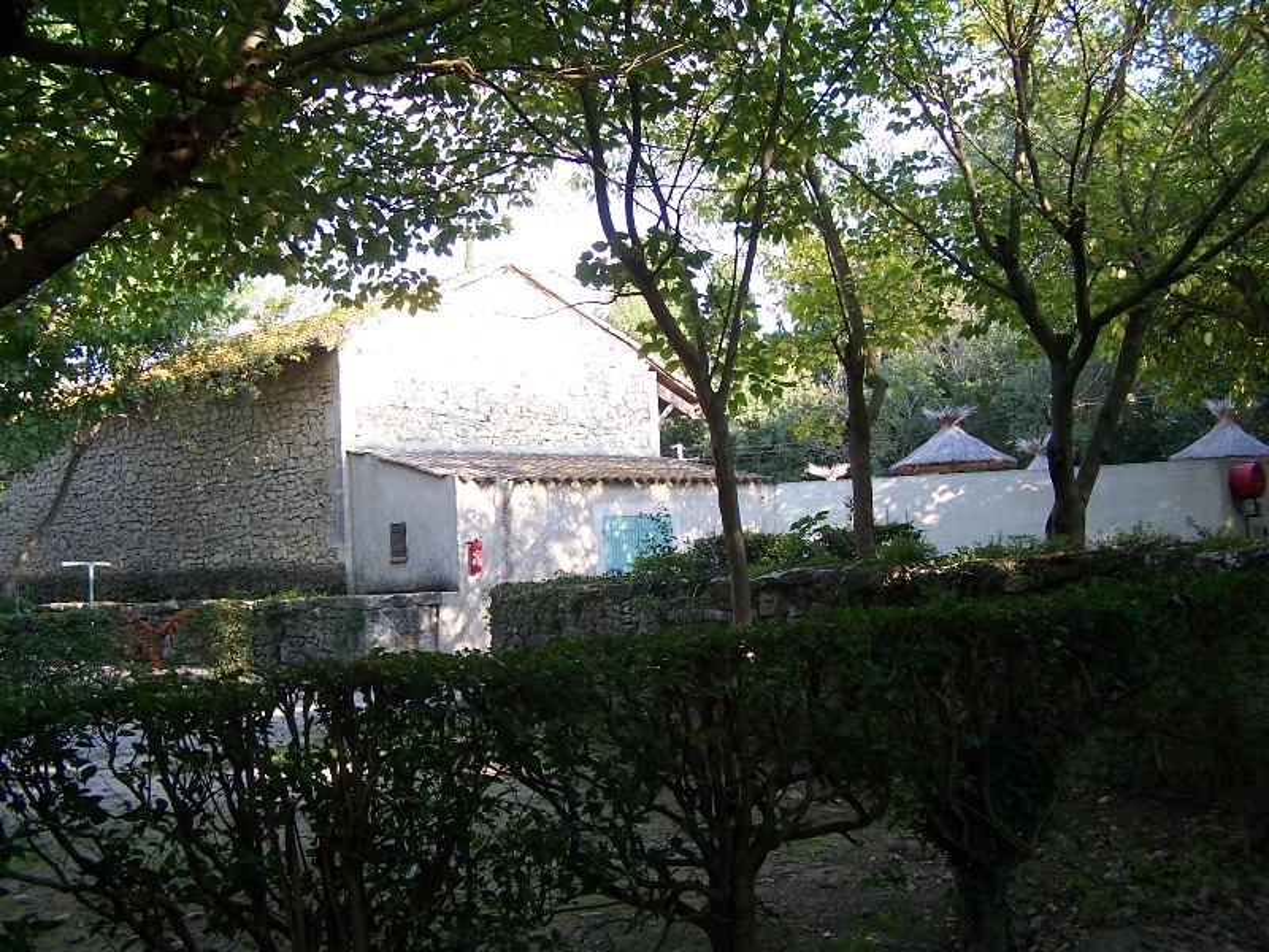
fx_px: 1393
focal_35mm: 38
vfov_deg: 37.7
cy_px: 476
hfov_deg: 49.0
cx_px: 634
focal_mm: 6.3
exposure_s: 1/90
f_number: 2.8
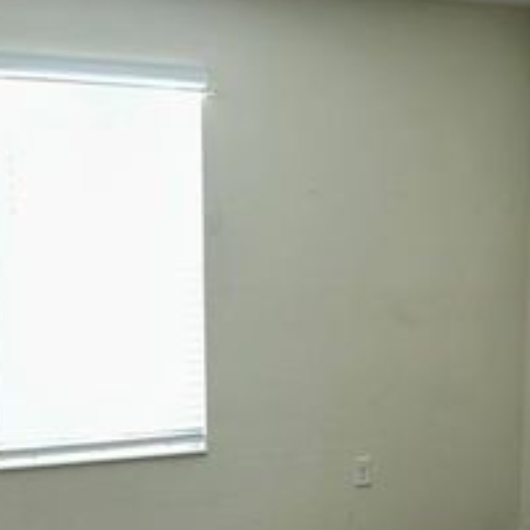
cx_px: 174
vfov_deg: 27.4
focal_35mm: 61
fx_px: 1057
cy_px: 453
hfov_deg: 28.0
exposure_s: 1/22
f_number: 1.5
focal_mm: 5.7
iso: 40
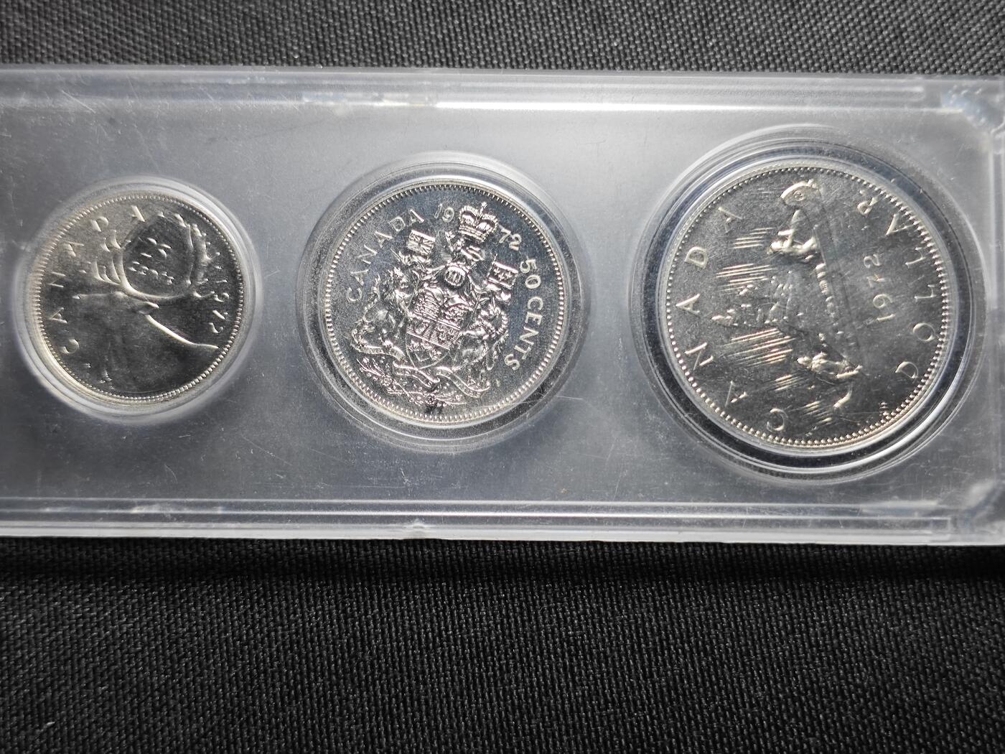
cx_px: 502
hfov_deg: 38.9
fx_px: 1423
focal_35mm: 49
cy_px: 377
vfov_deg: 29.7
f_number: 1.6
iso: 100
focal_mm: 5.84
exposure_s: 1/100
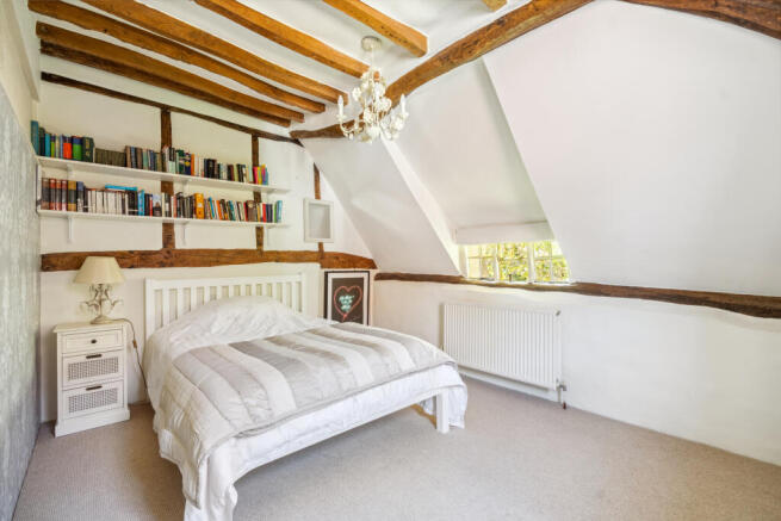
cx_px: 390
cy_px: 260
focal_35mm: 16
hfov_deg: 96.7
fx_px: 347
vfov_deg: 73.8
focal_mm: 16
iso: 640
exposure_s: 1/20
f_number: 6.3
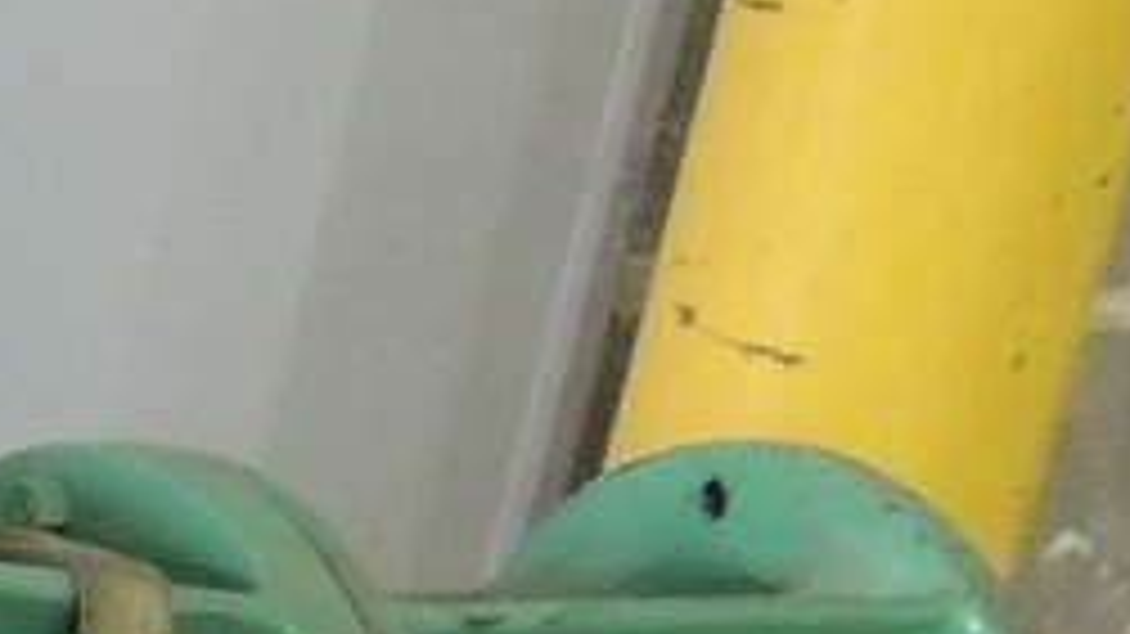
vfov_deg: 5.7
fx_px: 6230
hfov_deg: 8.8
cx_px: -2062
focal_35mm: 208
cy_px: 1380
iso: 1100
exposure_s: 1/15
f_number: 3.1
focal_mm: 5.3
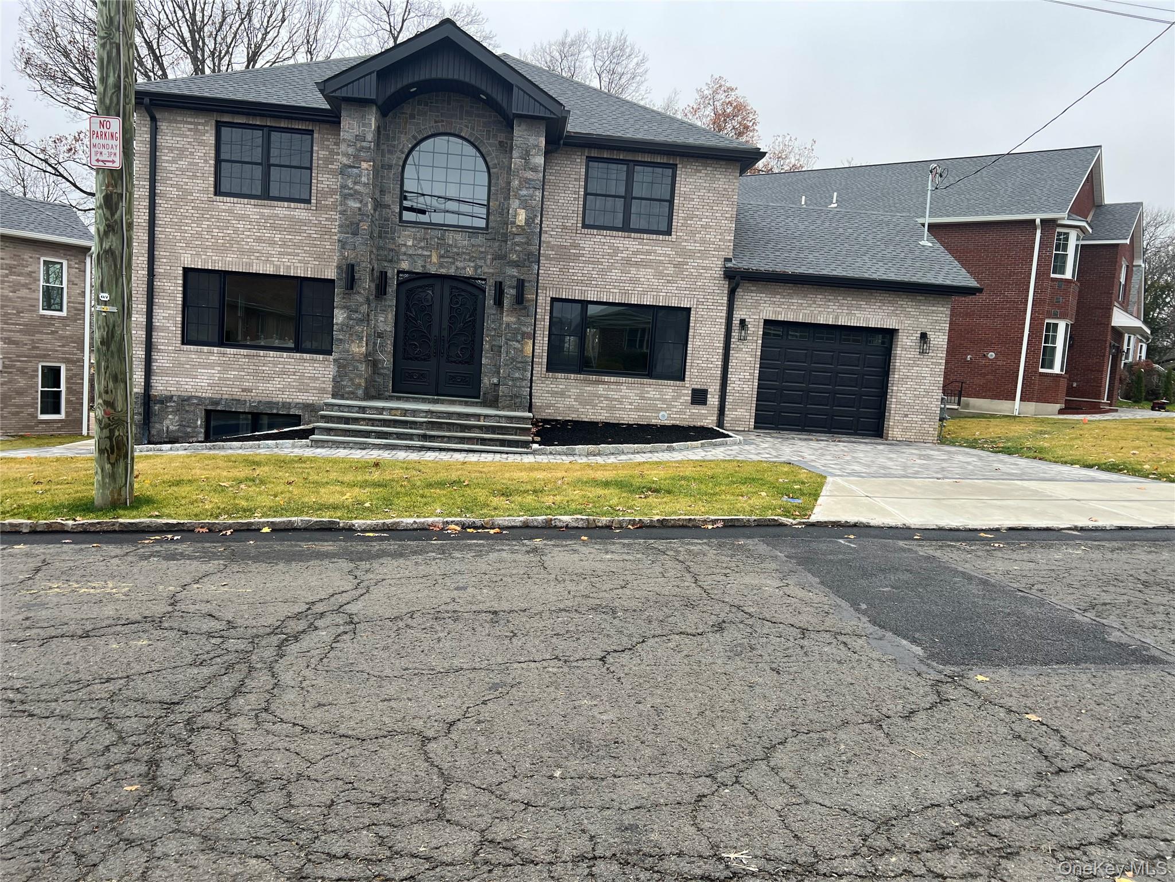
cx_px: 588
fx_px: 883
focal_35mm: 26
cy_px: 441
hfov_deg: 67.3
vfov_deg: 53.1
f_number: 1.5
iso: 50
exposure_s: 1/486
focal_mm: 5.7
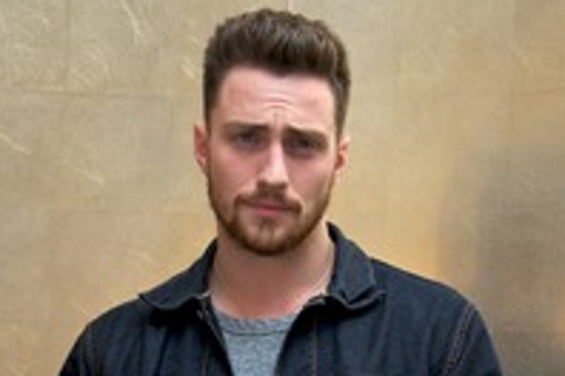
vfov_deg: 10.3
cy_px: 422
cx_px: 297
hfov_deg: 15.6
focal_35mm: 131
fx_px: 2056
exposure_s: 1/60
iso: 800
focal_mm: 65
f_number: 5.6
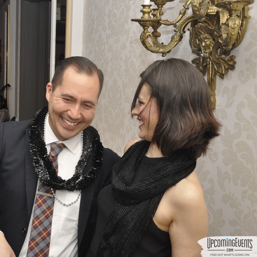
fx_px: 409
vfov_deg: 34.9
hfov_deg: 34.3
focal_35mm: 49
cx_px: 68
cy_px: 127
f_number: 5
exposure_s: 1/60
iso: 400
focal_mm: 25
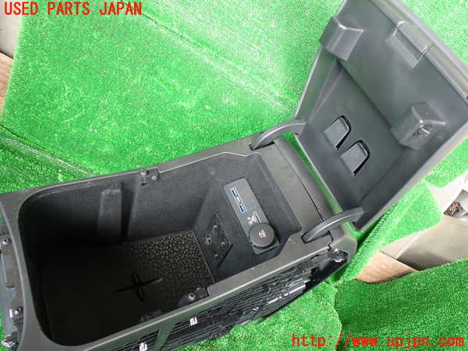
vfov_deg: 46.8
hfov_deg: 60.0
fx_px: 406
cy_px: 176
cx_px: 234
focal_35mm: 30
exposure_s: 1/60
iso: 200
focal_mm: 5.4
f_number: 2.3
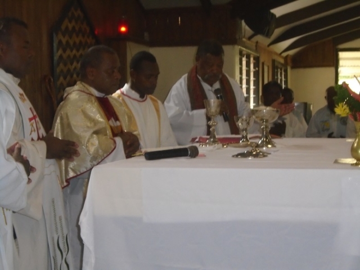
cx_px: 180
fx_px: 707
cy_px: 135
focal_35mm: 68
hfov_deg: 28.6
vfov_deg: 21.6
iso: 500
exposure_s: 1/60
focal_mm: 12
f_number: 5.5
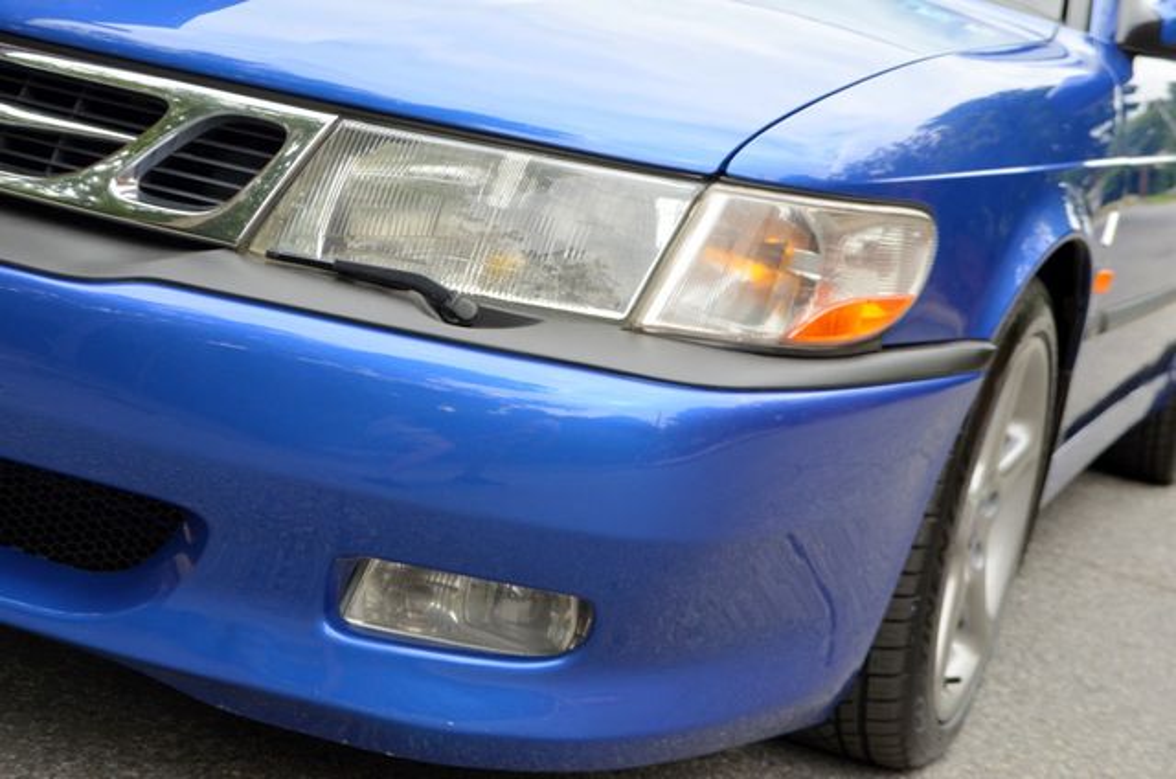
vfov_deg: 22.5
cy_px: 390
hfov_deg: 33.5
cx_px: 588
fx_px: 1956
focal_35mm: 60
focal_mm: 40
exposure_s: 1/200
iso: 200
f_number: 7.1
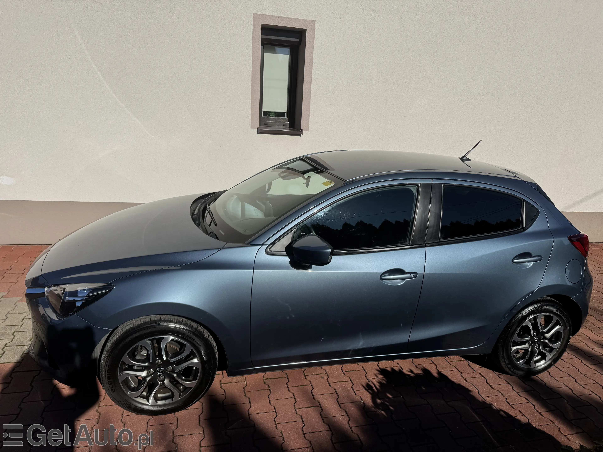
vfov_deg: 56.8
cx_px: 302
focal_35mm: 24
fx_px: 418
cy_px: 226
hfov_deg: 71.6
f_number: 1.78
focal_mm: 6.76
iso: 80
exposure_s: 1/12346
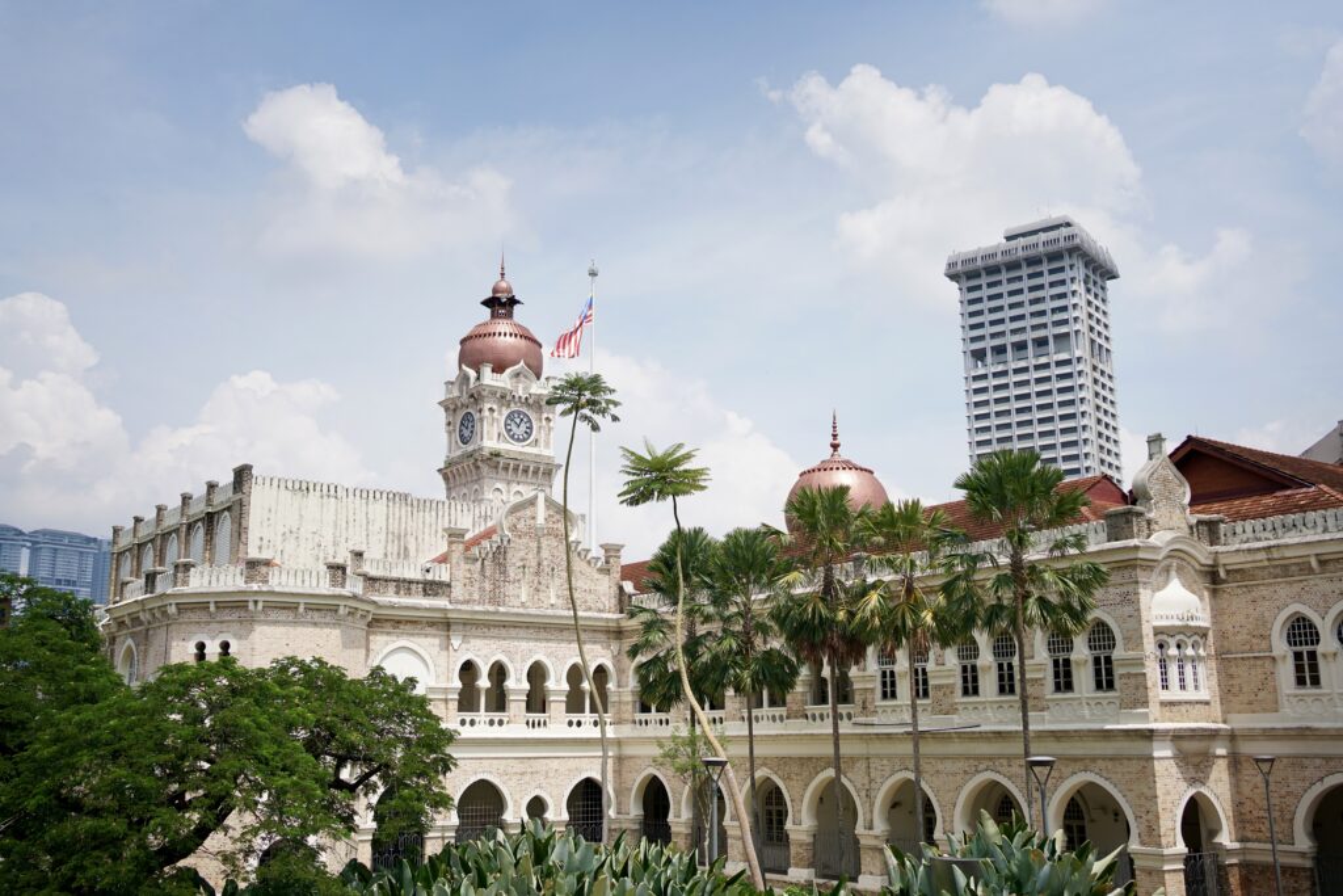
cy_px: 448
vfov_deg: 37.9
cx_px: 672
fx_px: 1306
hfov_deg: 54.4
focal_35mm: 35
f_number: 2.8
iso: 400
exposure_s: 1/6400
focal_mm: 35
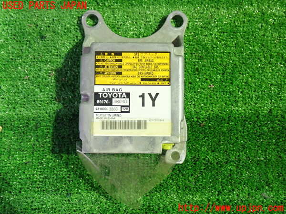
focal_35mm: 30
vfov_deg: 46.8
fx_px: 248
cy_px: 107
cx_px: 143
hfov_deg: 60.0
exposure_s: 1/30
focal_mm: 5.4
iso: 640
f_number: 2.3
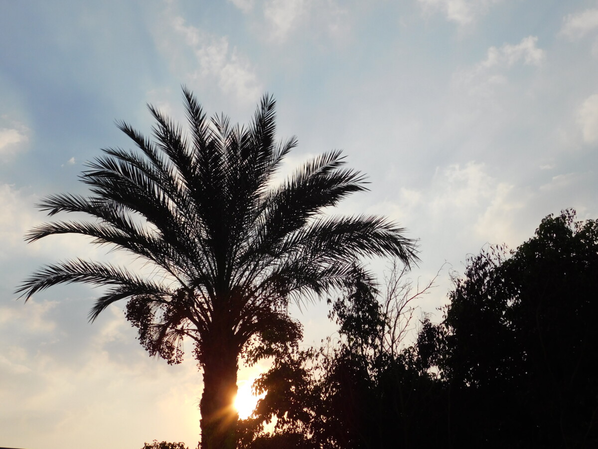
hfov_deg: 46.8
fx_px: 691
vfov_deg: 36.0
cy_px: 224
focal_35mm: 40
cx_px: 299
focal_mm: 7.1
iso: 125
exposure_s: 1/640
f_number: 7.2
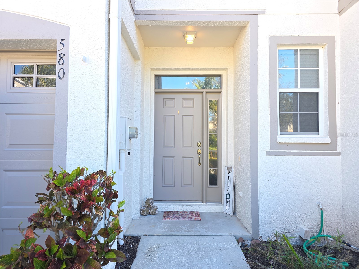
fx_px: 239
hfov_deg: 73.9
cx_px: 180
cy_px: 134
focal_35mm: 23
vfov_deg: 58.9
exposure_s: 1/60
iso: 12
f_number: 1.7
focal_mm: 6.3
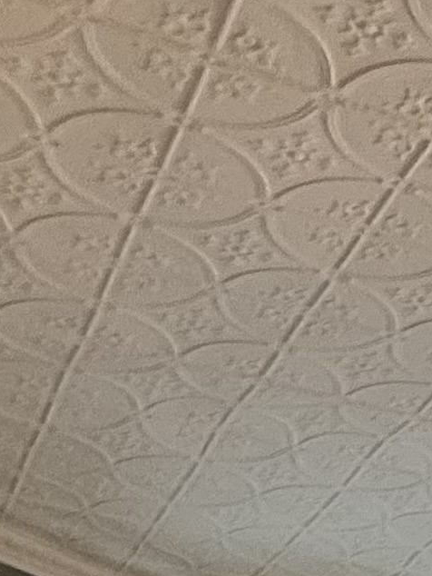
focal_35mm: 89
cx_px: 847
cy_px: 1276
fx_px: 1480
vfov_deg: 15.5
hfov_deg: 14.1
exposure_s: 1/120
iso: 200
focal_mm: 2.22
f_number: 2.2
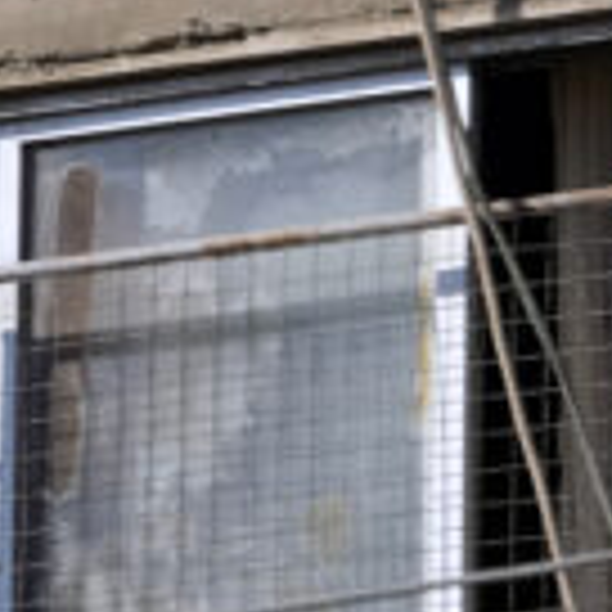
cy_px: 225
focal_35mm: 963
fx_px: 19262
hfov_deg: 1.8
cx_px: -292
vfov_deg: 1.8
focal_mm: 200
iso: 640
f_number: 9
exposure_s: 1/1600
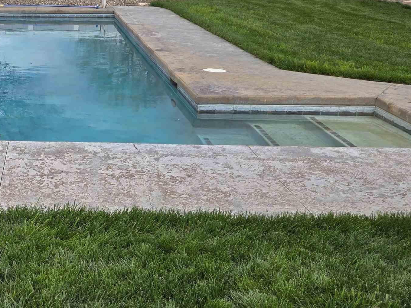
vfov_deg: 28.0
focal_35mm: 52
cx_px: 21
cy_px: 148
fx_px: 617
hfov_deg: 34.2
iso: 25
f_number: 1.8
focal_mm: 5.4
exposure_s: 1/1157
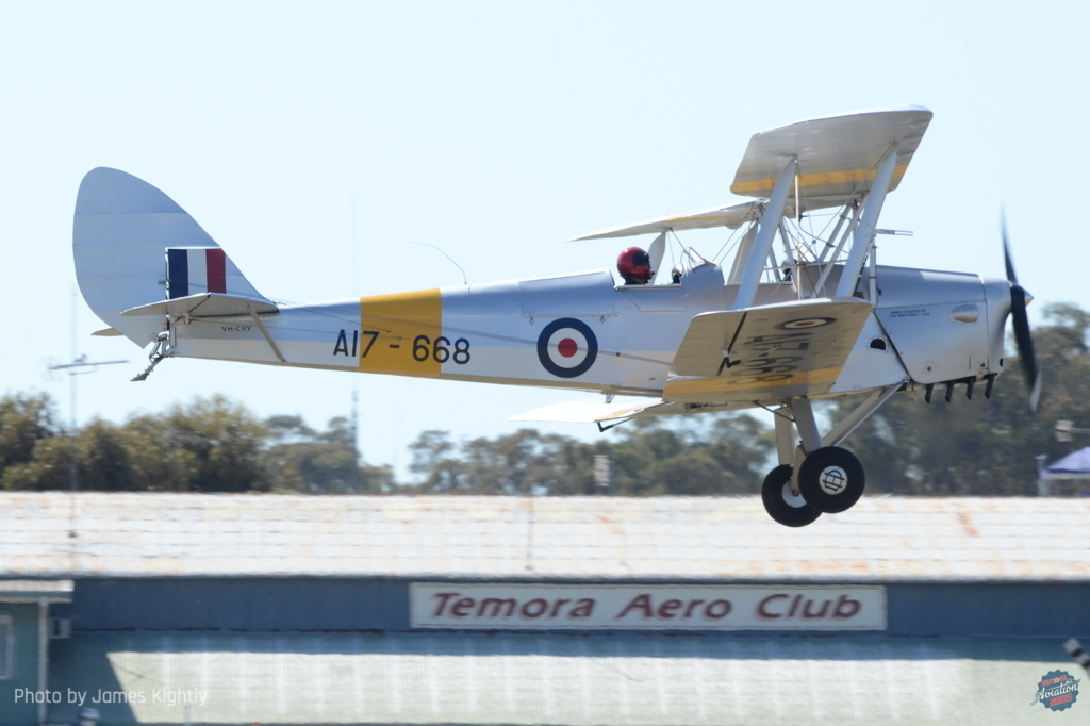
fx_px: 13620
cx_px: 545
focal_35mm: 450
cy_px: 363
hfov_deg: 4.6
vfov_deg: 3.1
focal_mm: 300
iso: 640
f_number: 13
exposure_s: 1/640
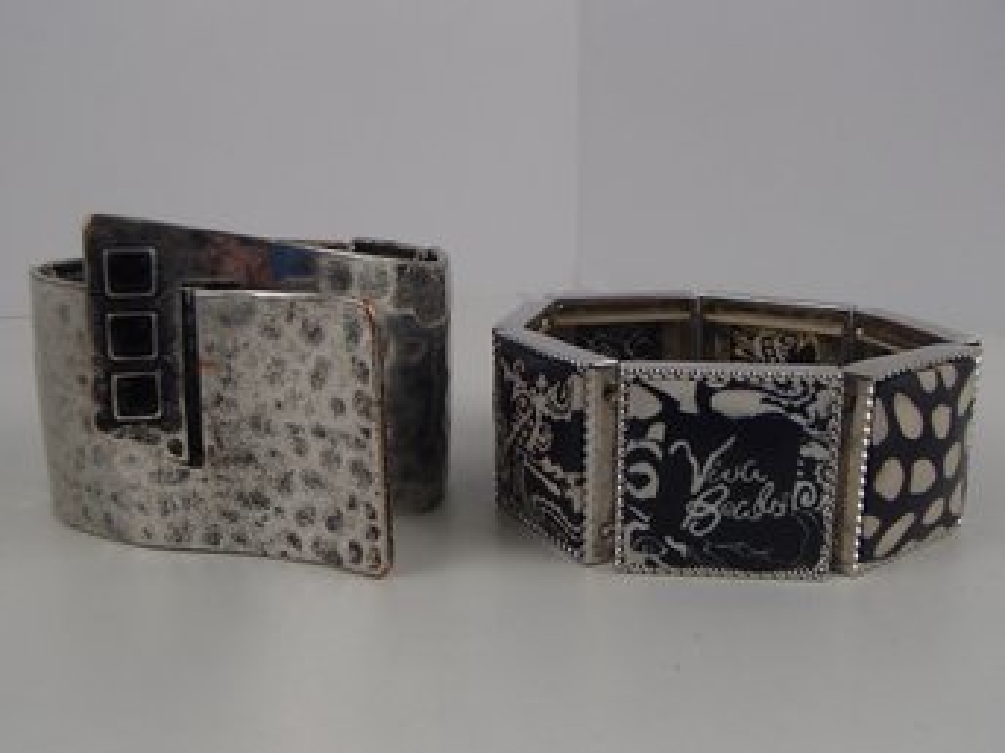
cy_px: 376
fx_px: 1074
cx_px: 502
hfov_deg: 50.2
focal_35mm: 37
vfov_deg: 38.6
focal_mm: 6.64
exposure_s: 1/160
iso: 200
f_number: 4.7
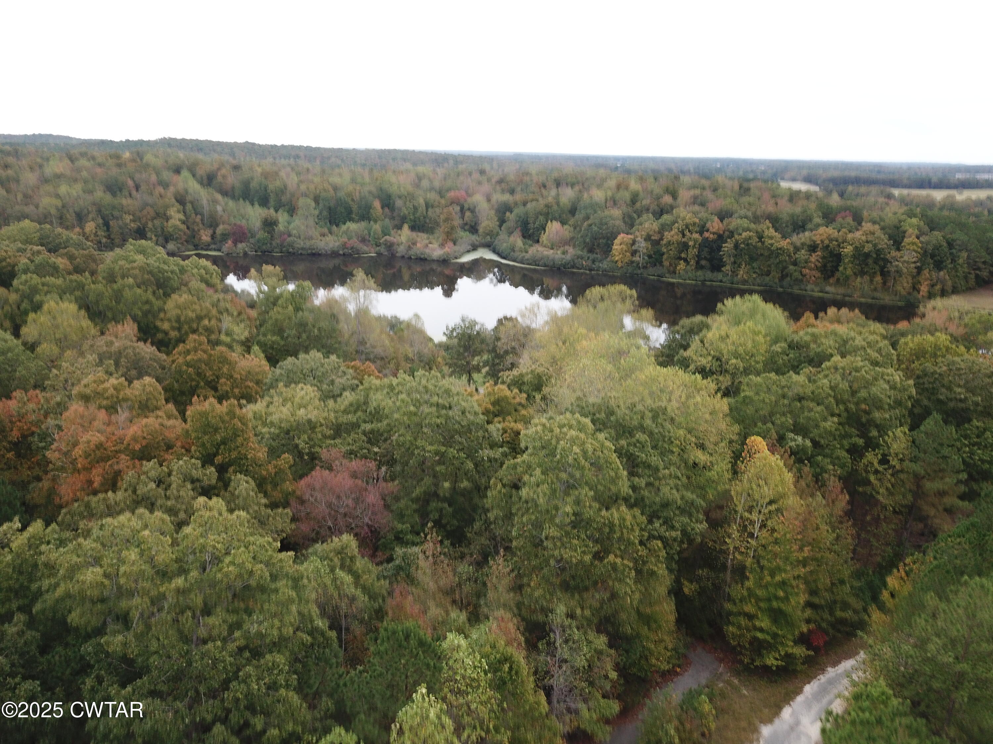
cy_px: 372
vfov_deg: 53.1
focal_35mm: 26
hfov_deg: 67.3
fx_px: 746
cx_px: 496
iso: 167
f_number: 2.2
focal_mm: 4.73
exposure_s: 1/100
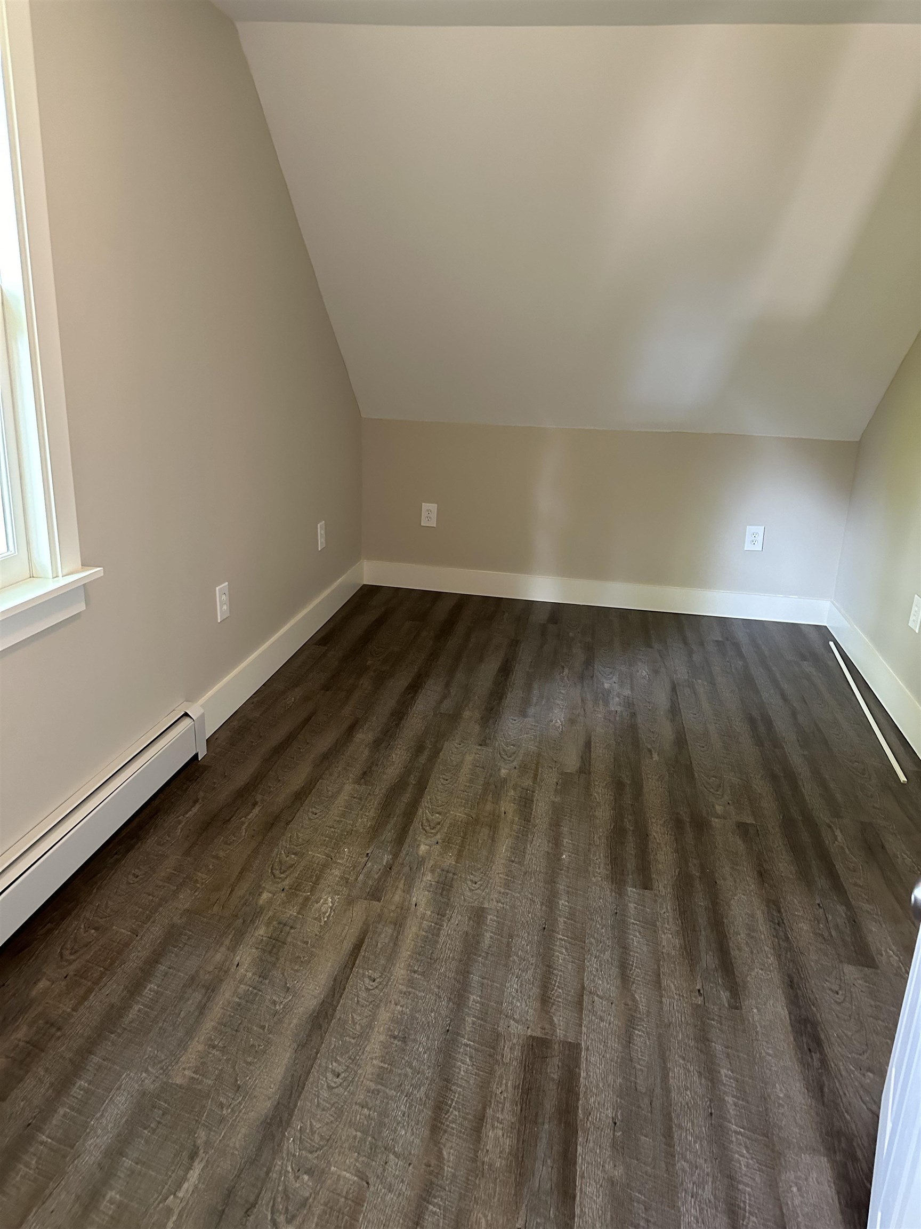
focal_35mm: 24
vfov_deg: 71.6
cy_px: 614
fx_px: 851
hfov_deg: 56.8
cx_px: 460
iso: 640
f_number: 1.78
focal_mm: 6.86
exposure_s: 1/40
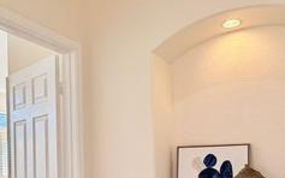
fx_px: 311
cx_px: 97
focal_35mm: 40
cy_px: 152
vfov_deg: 30.9
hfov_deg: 48.5
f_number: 2.2
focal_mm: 2.22
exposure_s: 1/120
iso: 80
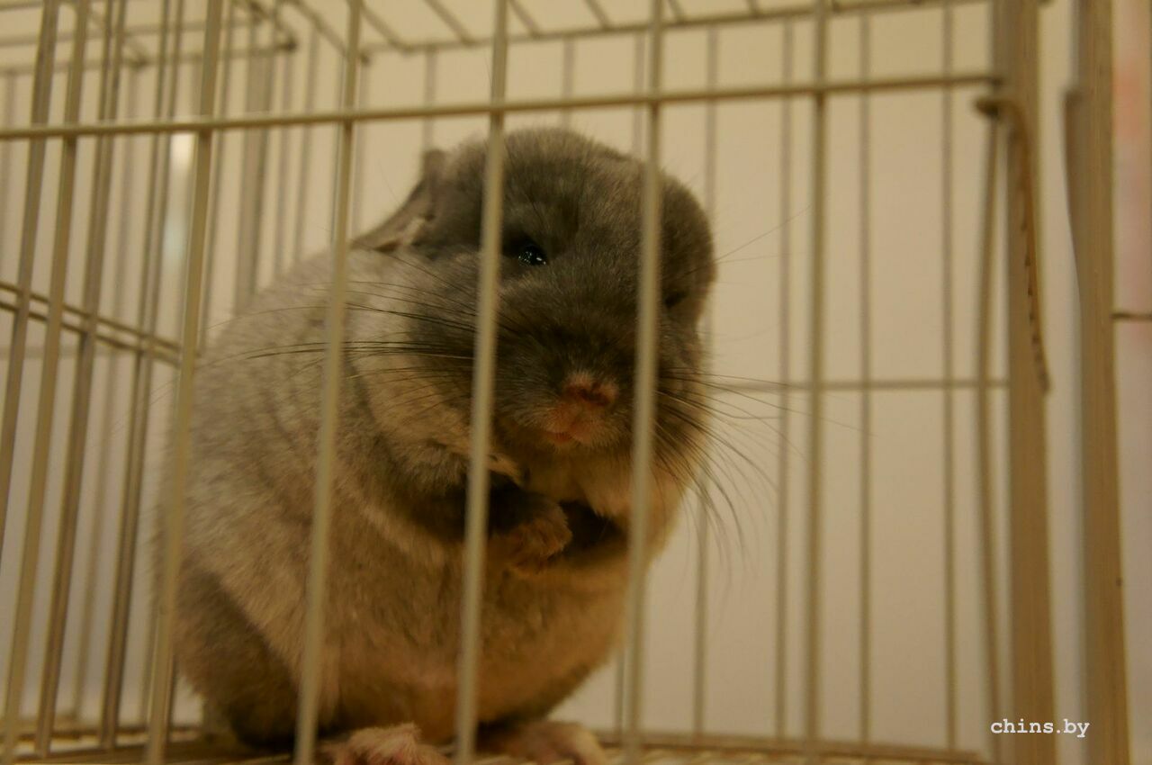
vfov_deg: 29.8
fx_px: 1438
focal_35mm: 45
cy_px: 382
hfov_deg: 43.7
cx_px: 576
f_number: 4
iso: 1000
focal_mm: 30
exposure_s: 1/60
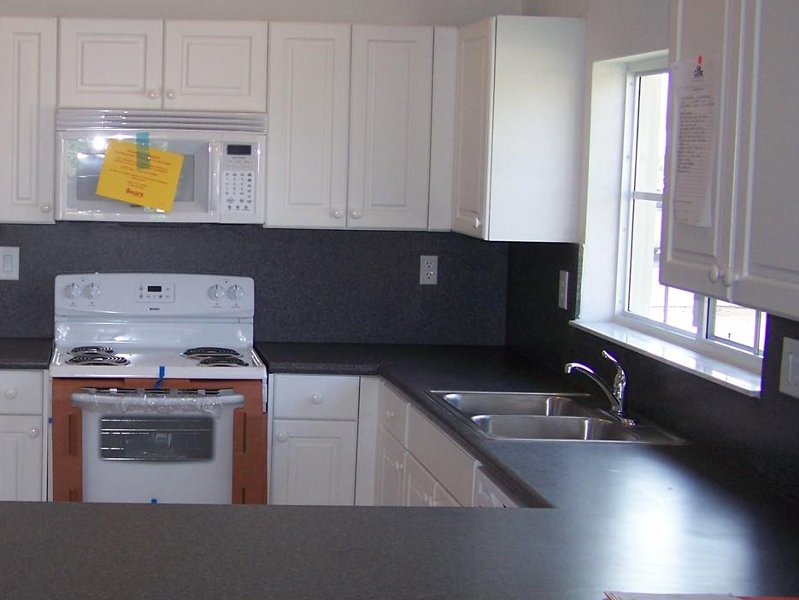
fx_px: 1501
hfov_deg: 28.9
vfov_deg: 22.6
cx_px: 117
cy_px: 298
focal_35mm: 65
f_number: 2.8
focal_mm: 6.3
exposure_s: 1/60
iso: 80
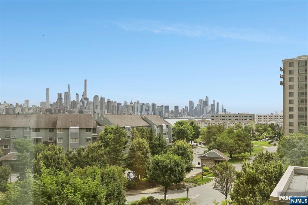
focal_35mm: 31
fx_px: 265
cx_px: 154
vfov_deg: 42.3
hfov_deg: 60.3
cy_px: 102
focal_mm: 20.7
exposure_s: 1/640
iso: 250
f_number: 8
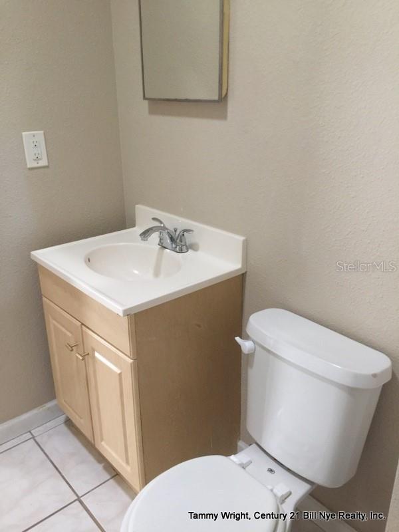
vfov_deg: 61.7
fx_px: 446
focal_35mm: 29
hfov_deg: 48.2
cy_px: 266
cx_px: 200
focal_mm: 4.15
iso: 64
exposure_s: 1/4
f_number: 2.2
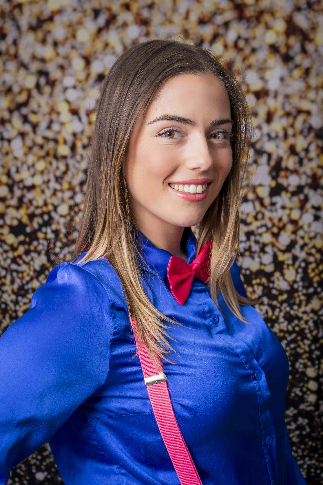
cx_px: 162
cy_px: 242
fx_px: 659
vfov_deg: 40.3
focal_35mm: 49
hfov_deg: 27.5
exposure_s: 1/125
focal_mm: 49
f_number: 7.1
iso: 125
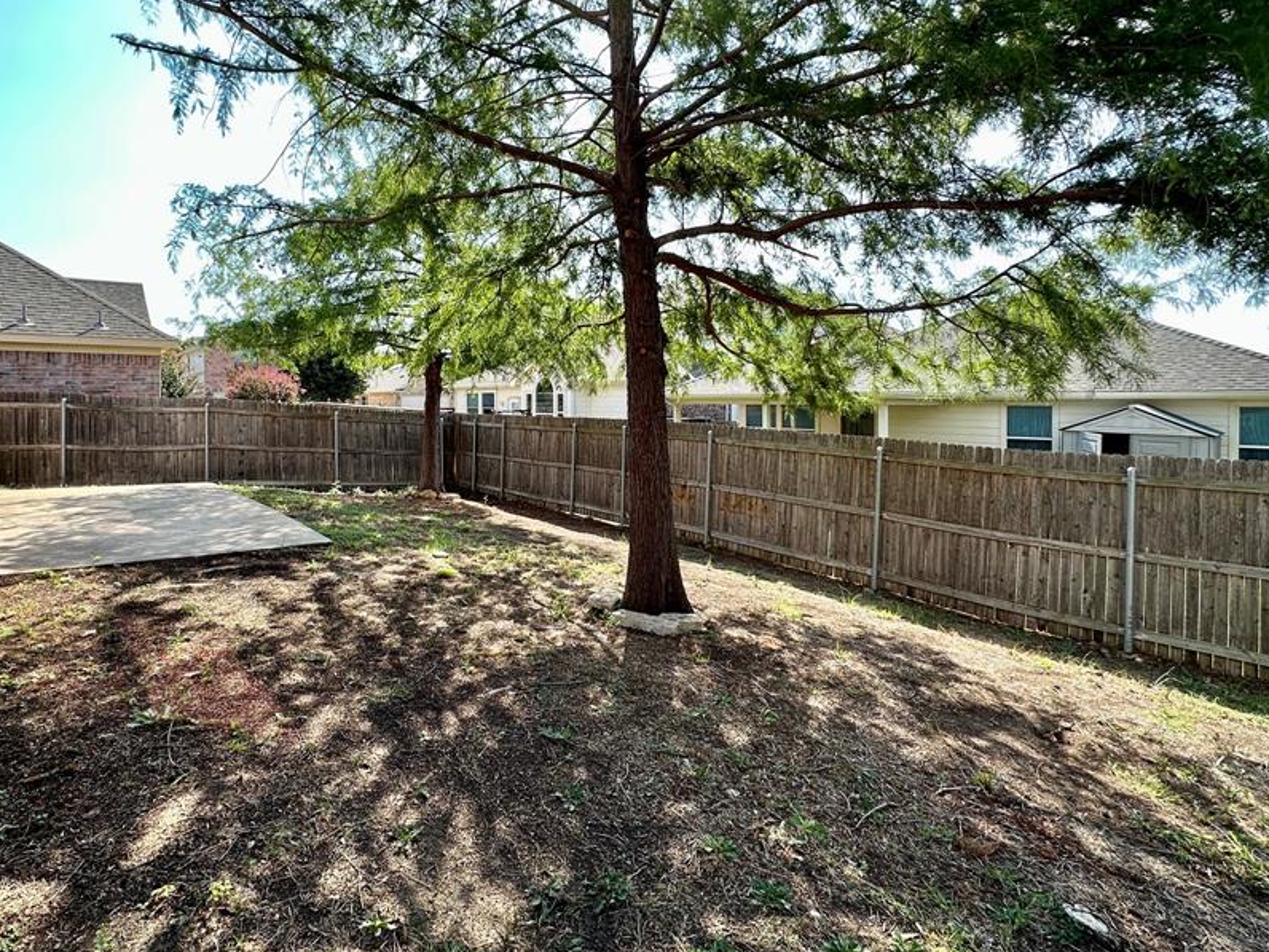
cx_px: 555
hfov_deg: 87.3
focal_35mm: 18
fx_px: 660
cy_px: 407
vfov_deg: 71.2
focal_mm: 2.22
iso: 40
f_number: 2.2
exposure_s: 1/290
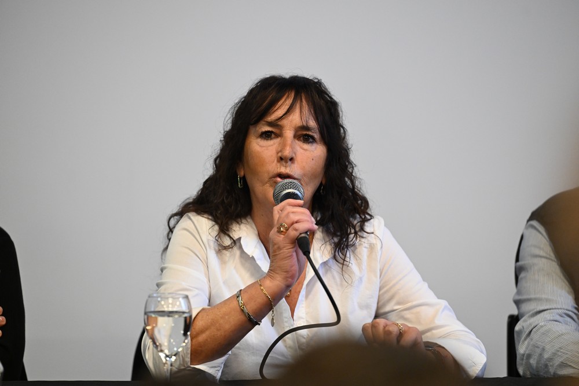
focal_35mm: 200
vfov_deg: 6.9
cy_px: 193
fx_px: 3217
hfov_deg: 10.3
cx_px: 290
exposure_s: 1/250
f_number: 3.5
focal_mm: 200
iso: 3200
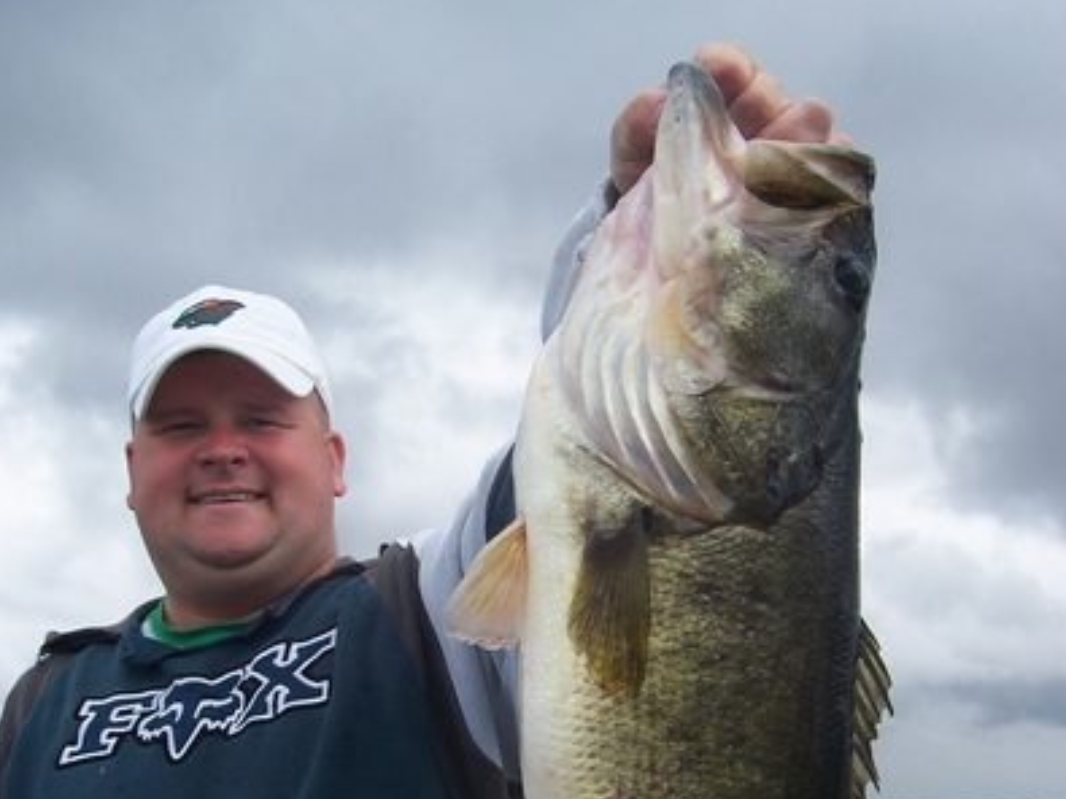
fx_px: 1539
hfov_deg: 38.2
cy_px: 622
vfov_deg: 28.6
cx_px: 529
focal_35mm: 50
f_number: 5.6
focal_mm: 5.6
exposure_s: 1/350
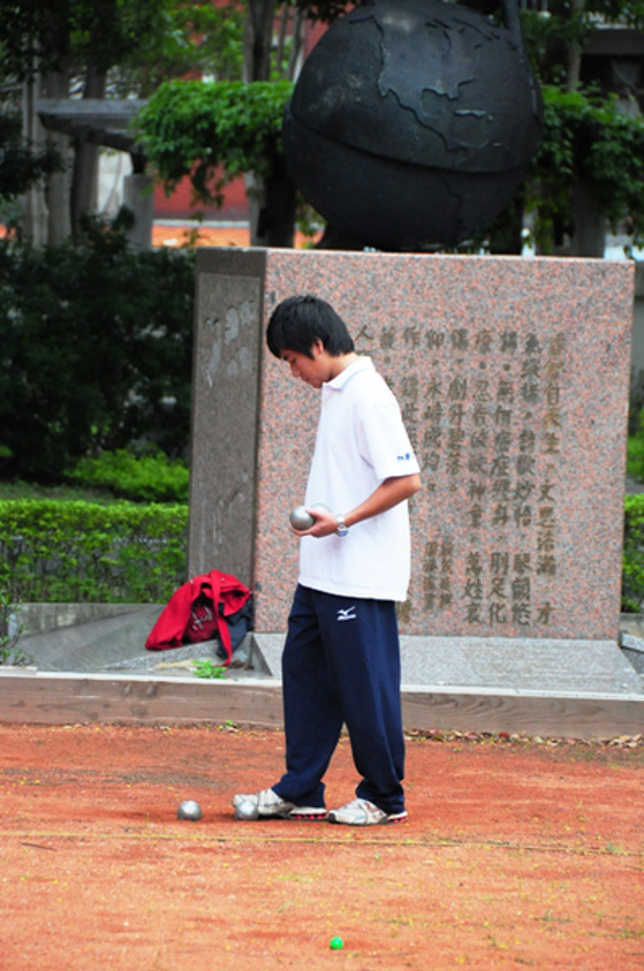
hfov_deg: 7.6
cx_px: 322
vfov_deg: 11.4
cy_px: 486
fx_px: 4846
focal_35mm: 180
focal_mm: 120
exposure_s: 1/1600
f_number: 5.3
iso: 1600
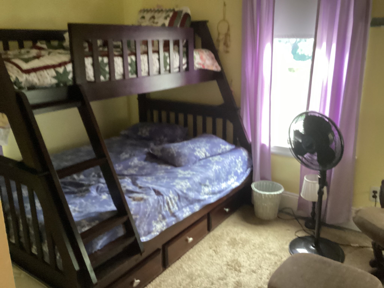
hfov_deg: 58.4
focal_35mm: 31
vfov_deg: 45.4
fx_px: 344
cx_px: 192
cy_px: 144
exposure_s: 1/30
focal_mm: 3.3
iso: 400
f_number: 2.4
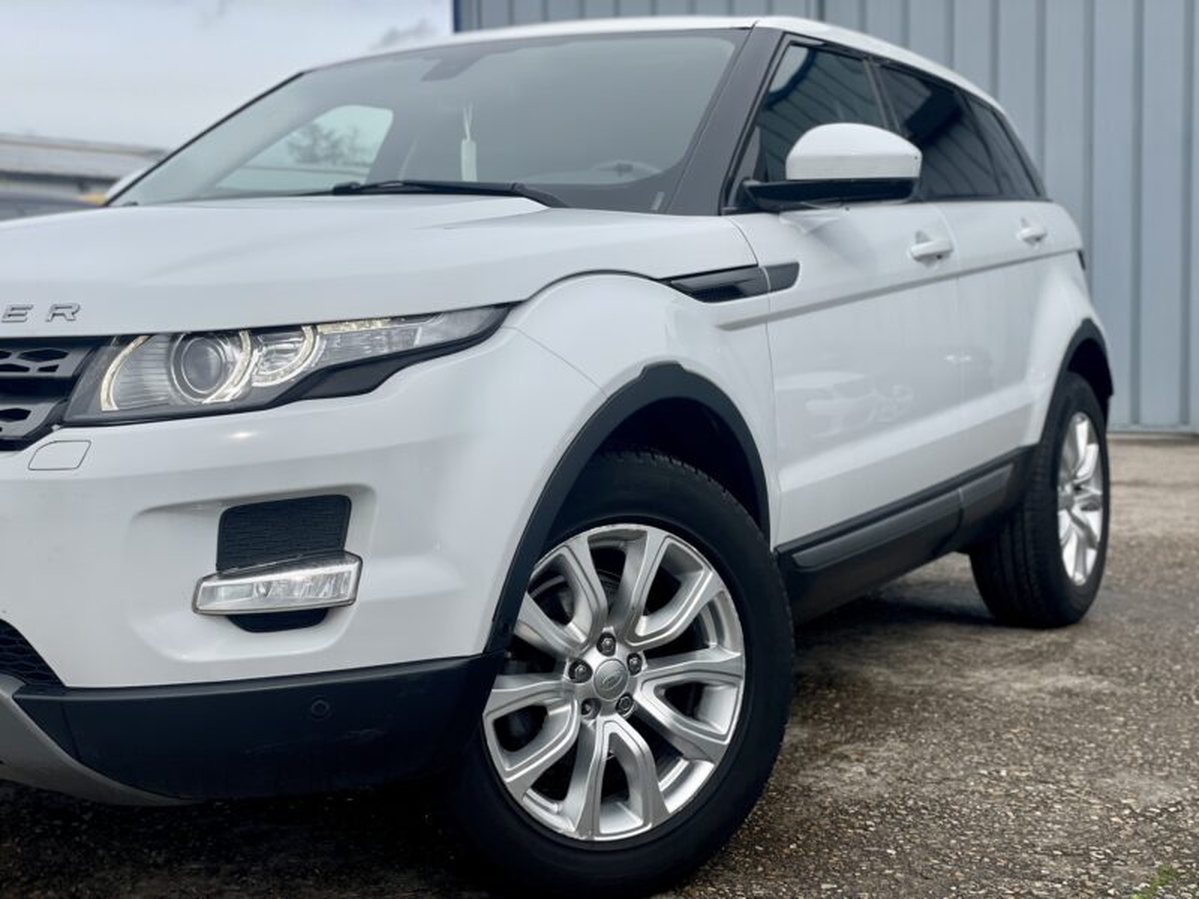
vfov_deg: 28.0
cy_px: 450
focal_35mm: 52
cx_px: 600
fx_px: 1801
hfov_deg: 36.8
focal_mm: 6
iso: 32
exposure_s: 1/2398
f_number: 2
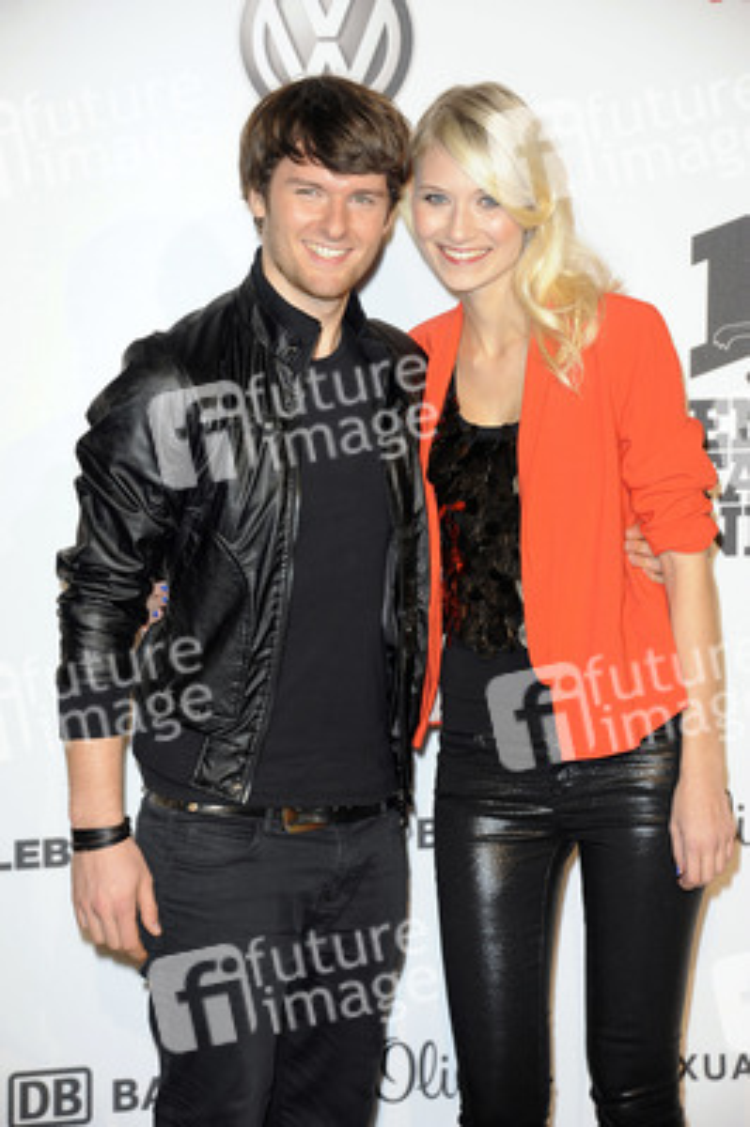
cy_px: 564
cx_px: 375
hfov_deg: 13.7
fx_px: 3130
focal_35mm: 100
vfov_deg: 20.4
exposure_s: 1/160
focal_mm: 100
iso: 640
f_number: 6.3
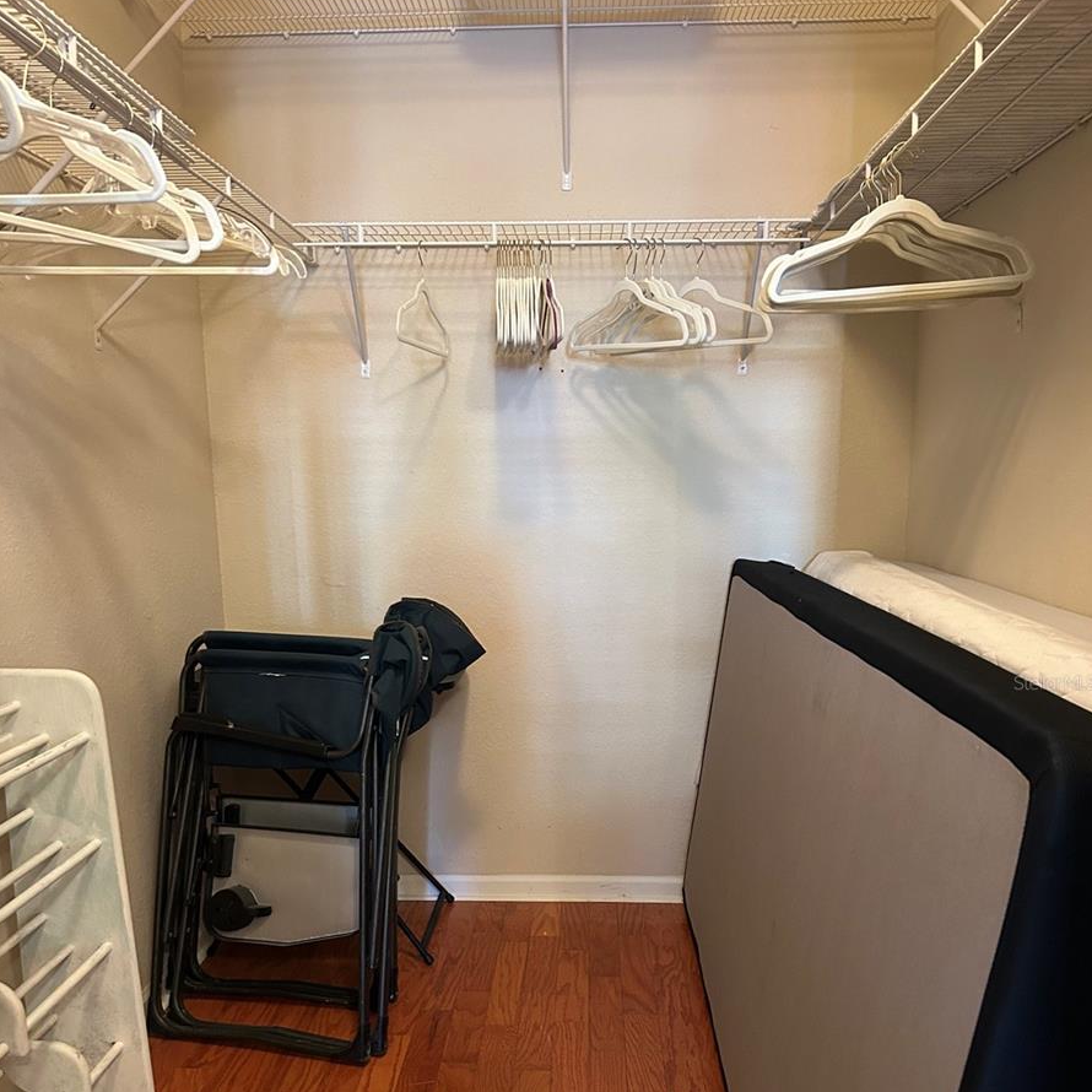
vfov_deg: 52.0
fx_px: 1106
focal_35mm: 31
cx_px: 548
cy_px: 682
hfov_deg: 52.5
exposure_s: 1/40
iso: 400
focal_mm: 5.7
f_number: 1.5
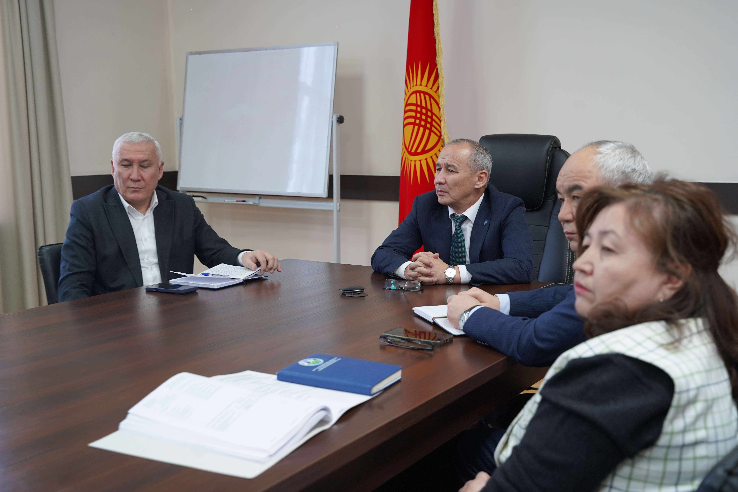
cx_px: 369
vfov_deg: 32.6
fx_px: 840
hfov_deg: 47.4
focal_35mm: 41
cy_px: 246
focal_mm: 41
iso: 1600
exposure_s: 1/160
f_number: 4
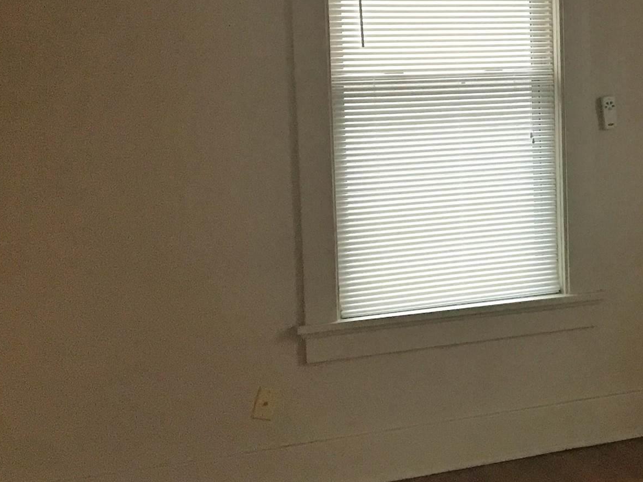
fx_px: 1412
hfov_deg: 23.2
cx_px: 802
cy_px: 162
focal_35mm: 76
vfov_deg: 19.3
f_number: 2.2
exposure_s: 1/15
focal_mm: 4.15
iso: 100
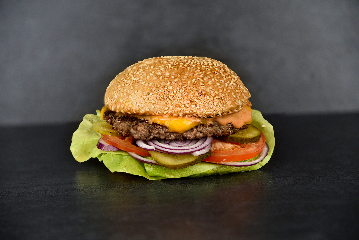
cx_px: 180
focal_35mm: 92
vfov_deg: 14.9
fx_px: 918
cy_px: 120
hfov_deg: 22.1
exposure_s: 1/200
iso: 100
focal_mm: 92
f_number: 3.5
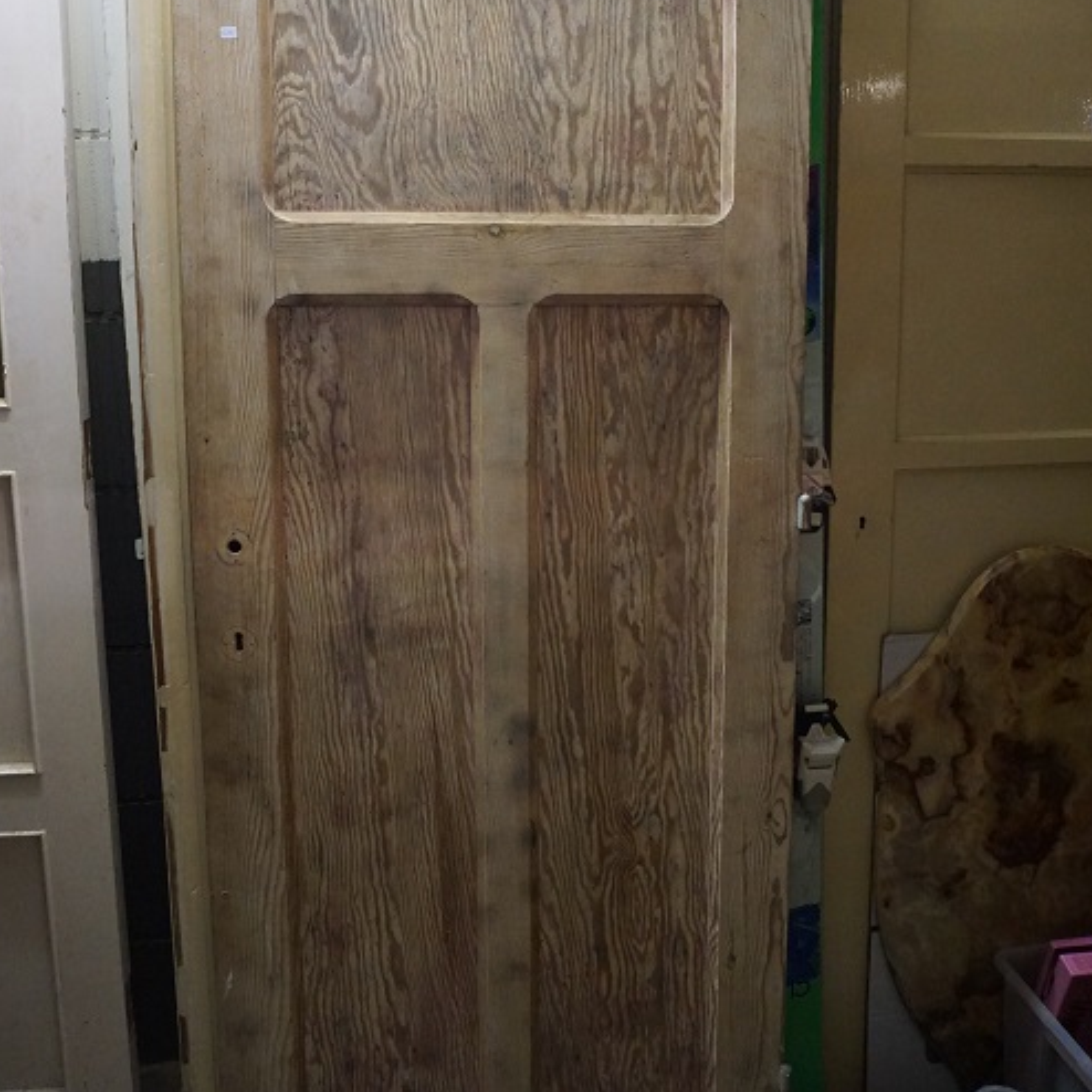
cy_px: 477
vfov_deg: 52.4
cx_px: 546
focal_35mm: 31
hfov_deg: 52.5
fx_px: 1106
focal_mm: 16
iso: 3200
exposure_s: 1/60
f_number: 3.5
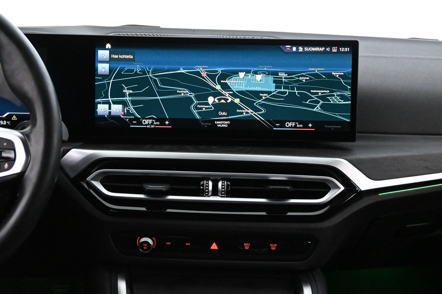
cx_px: 221
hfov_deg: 38.9
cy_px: 147
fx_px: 626
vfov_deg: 26.5
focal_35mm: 51
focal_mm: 34
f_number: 5
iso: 11400
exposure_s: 1/50
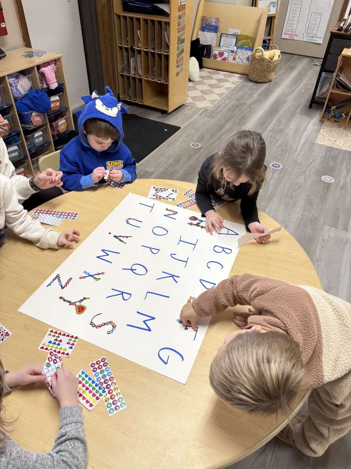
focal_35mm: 24
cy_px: 234
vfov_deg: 71.6
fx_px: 324
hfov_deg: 56.8
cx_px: 176
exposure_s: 1/60
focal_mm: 6.76
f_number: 1.78
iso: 125
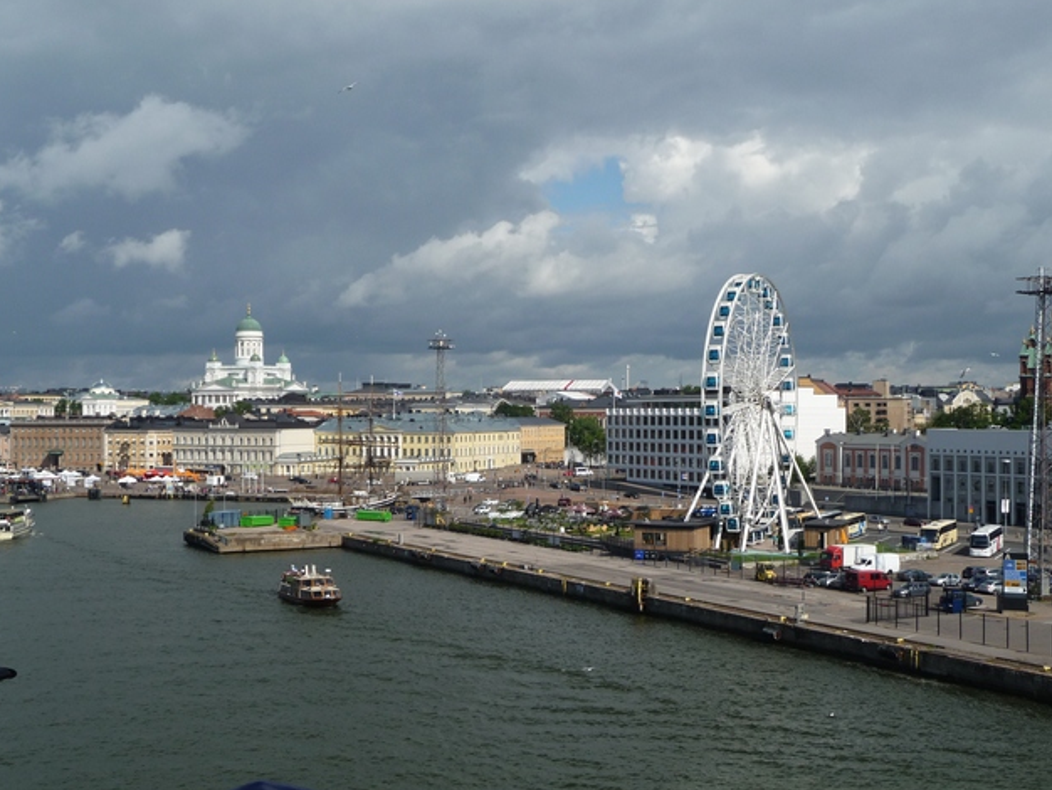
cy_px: 395
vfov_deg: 31.5
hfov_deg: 41.2
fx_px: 1399
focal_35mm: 46
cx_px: 519
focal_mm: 7.6
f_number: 10
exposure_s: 1/250
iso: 100
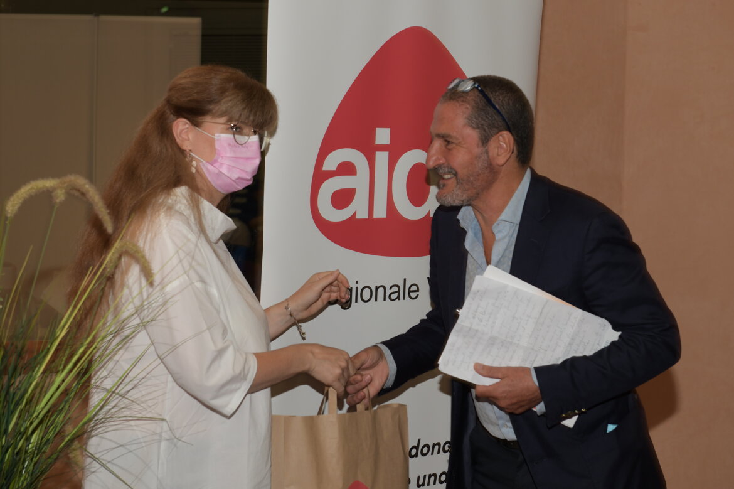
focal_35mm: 84
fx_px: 1712
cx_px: 367
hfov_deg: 24.2
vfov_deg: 16.2
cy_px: 244
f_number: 6.3
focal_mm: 70
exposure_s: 1/60
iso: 500
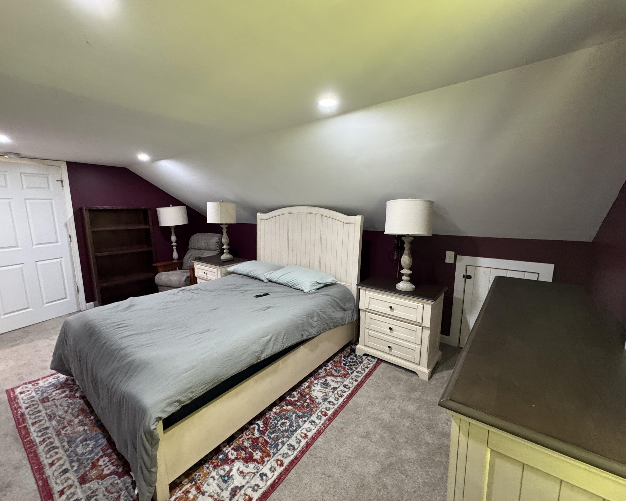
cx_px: 309
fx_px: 278
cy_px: 251
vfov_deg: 84.0
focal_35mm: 15
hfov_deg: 96.8
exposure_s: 1/60
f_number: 2.2
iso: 400
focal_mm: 2.22
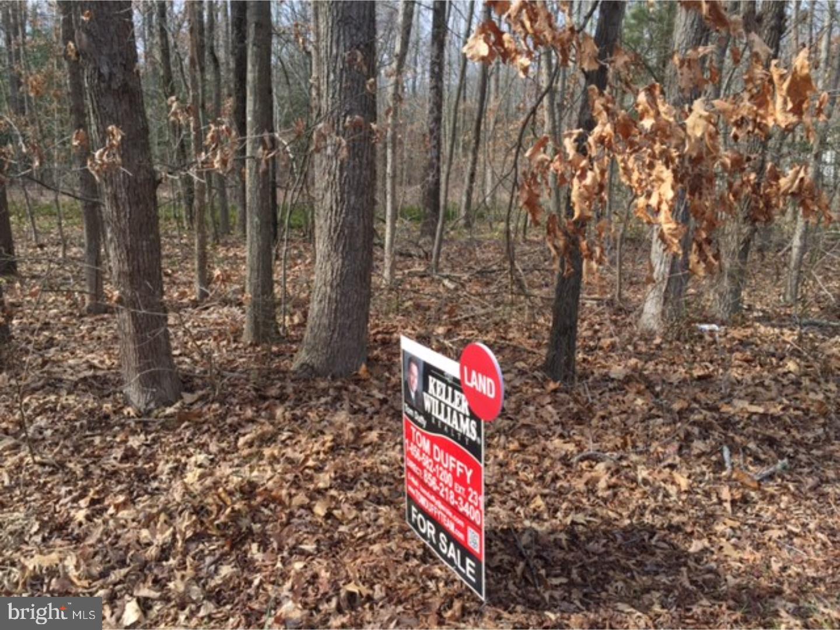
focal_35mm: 29
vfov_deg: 48.2
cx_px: 420
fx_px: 704
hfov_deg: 61.7
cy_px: 315
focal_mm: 4.15
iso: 32
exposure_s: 1/557
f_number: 2.2
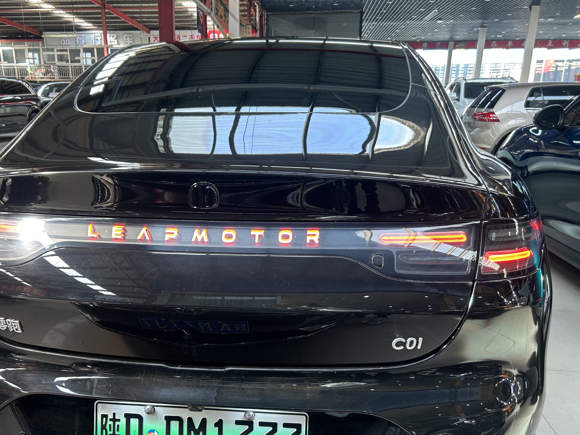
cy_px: 265
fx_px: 536
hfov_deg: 56.5
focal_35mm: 32
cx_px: 241
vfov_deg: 43.9
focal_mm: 5.7
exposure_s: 1/75
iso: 50
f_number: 1.5
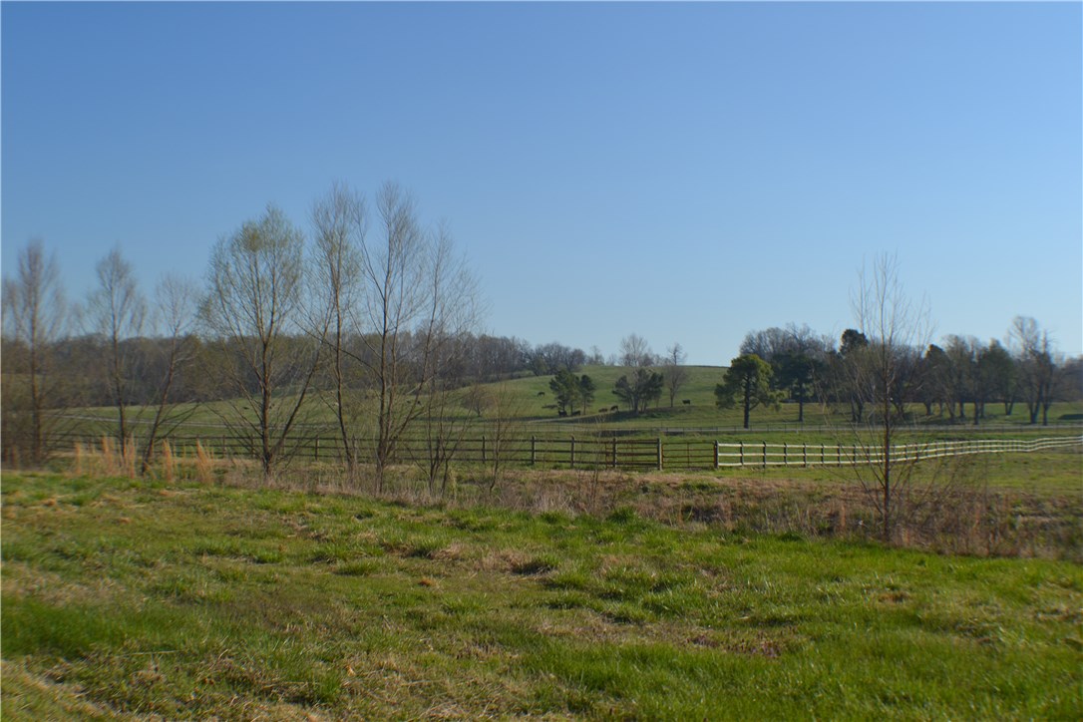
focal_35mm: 48
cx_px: 542
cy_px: 361
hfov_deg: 41.1
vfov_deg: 28.1
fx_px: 1444
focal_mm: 32
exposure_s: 1/250
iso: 100
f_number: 8
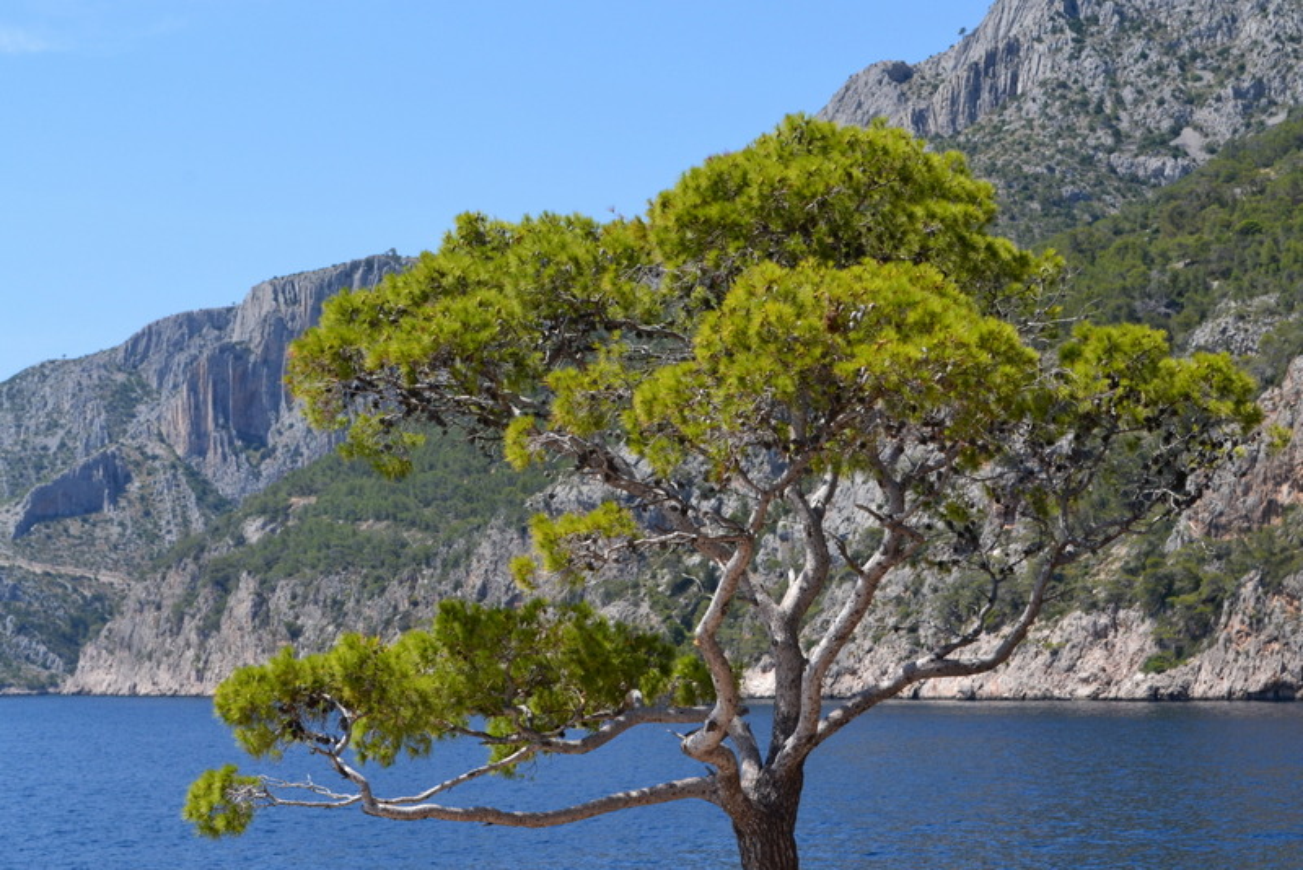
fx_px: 2498
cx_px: 652
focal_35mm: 69
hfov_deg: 29.2
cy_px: 435
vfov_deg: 19.7
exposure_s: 1/400
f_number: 11
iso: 400
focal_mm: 46
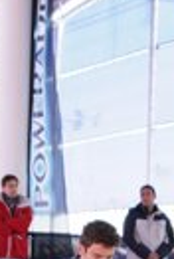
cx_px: 85
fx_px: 1756
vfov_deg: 8.3
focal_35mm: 243
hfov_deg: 5.7
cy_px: 338
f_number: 5.6
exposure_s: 1/160
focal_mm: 55
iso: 400
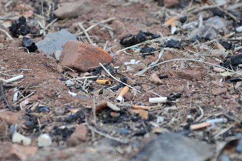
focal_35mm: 381
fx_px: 2556
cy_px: 77
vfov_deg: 3.6
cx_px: 112
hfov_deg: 5.4
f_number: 2.8
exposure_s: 1/400
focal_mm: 200
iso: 500
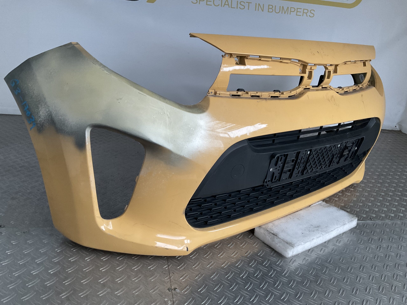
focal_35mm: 29
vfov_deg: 48.2
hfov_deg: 61.7
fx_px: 341
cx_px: 204
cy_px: 152
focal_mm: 3
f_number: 1.8
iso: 250
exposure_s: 1/50
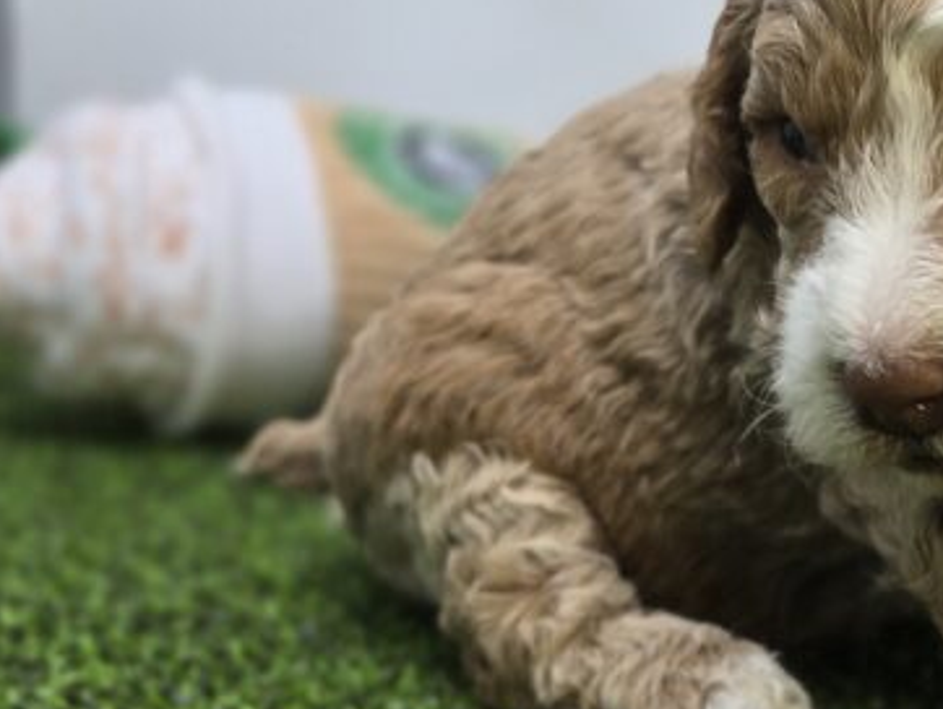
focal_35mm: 65
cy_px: 279
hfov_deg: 27.7
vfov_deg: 22.6
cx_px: 992
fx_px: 1772
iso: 50
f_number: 1.7
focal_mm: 6.3
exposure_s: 1/120
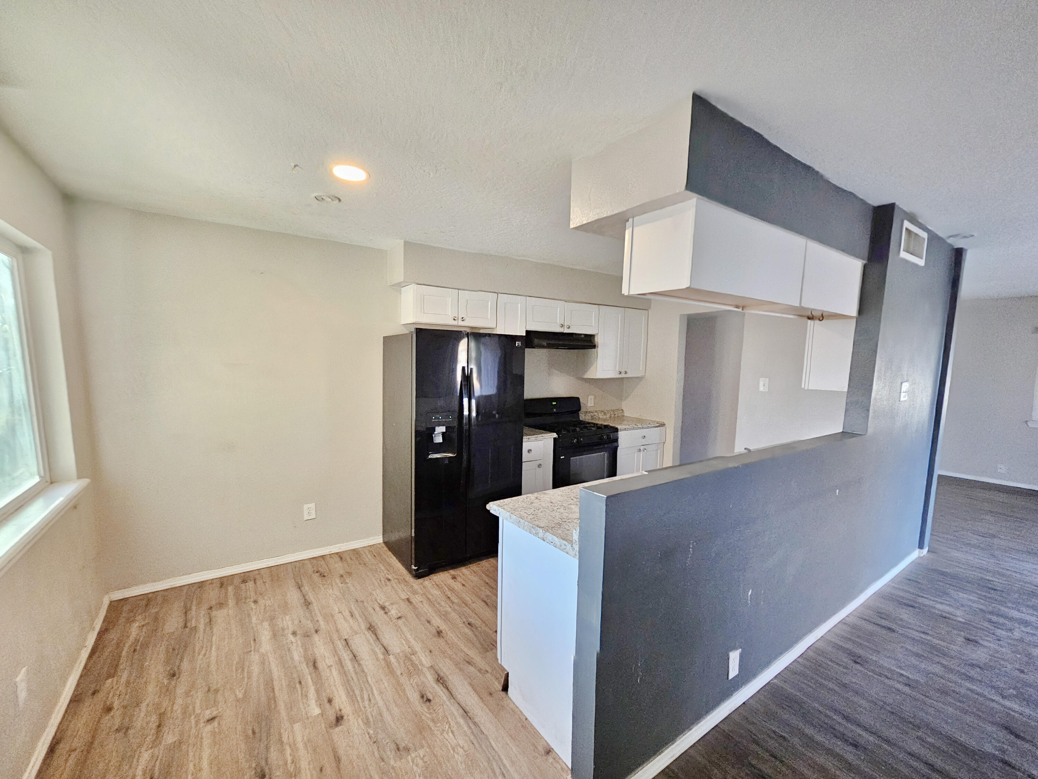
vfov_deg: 89.9
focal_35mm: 13
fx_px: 390
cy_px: 390
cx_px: 519
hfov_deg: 106.2
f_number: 2.2
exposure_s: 1/70
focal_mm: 2.2
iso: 400
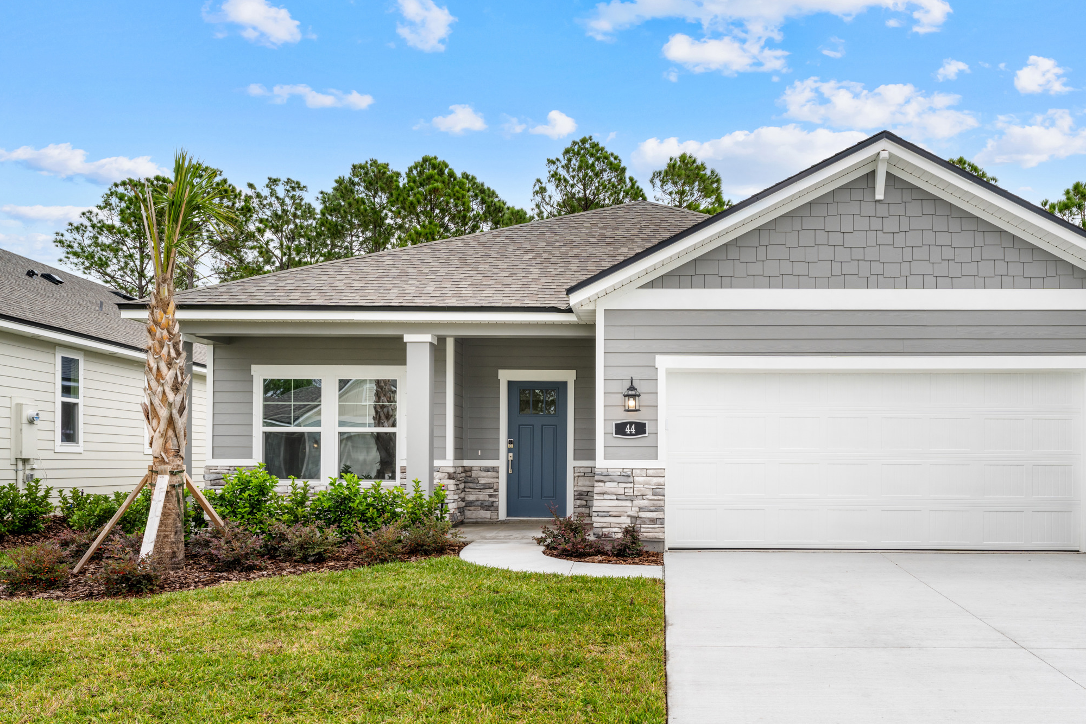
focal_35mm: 30
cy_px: 451
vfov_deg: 43.3
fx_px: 905
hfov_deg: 61.3
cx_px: 656
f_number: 9
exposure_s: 1/100
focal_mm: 24
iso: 250
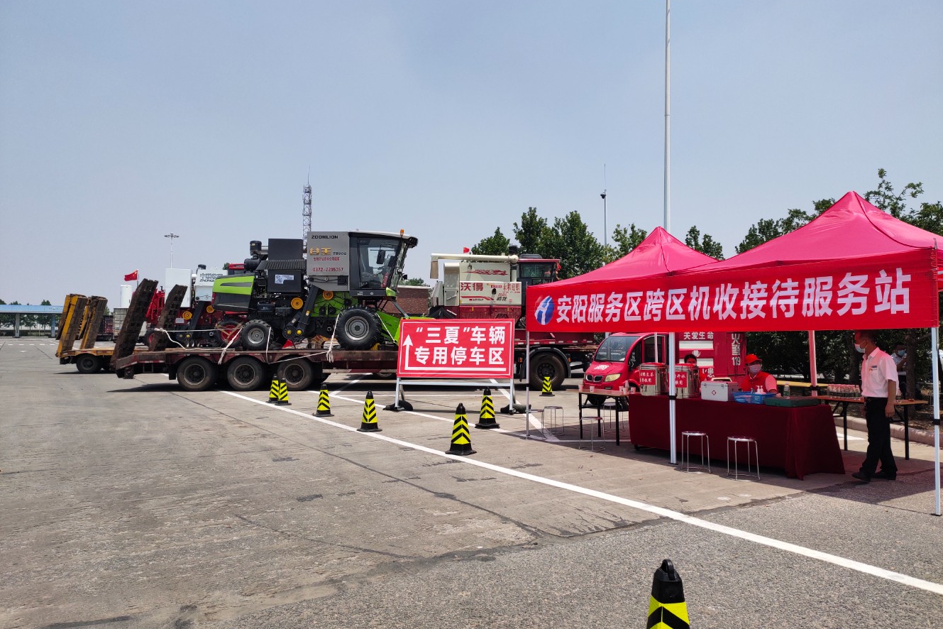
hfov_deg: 73.7
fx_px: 629
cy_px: 303
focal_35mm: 24
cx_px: 472
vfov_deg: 53.1
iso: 56
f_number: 1.79
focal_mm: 4.74
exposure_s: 1/2163
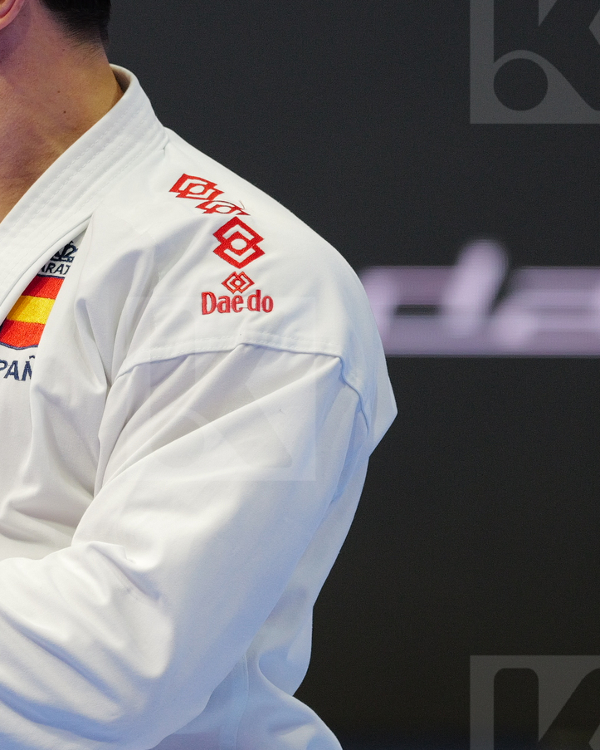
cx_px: -122
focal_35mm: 682
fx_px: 15131
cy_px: 390
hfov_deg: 2.3
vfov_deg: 2.8
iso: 1000
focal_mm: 173
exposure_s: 1/500
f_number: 2.8
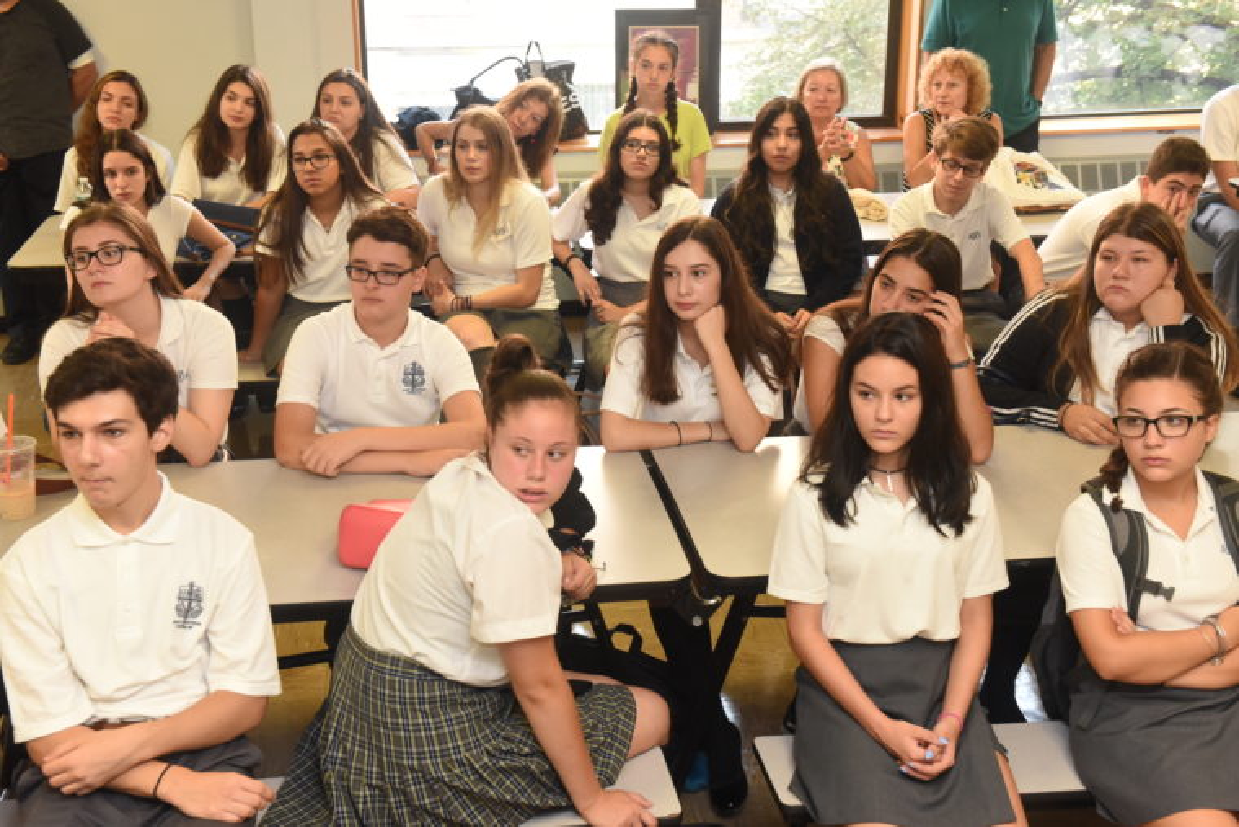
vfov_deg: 28.1
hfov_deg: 41.1
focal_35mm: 48
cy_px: 414
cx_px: 620
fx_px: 1652
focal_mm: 48
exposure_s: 1/100
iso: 2500
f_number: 6.3
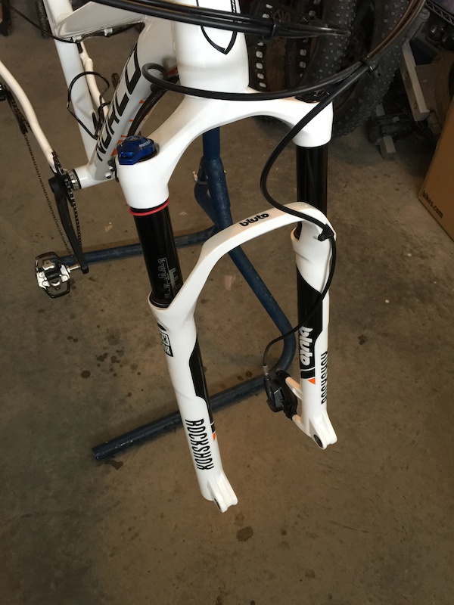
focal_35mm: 29
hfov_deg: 48.2
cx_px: 227
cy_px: 302
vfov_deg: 61.7
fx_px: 507
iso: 125
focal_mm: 4.15
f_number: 2.2
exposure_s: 1/15
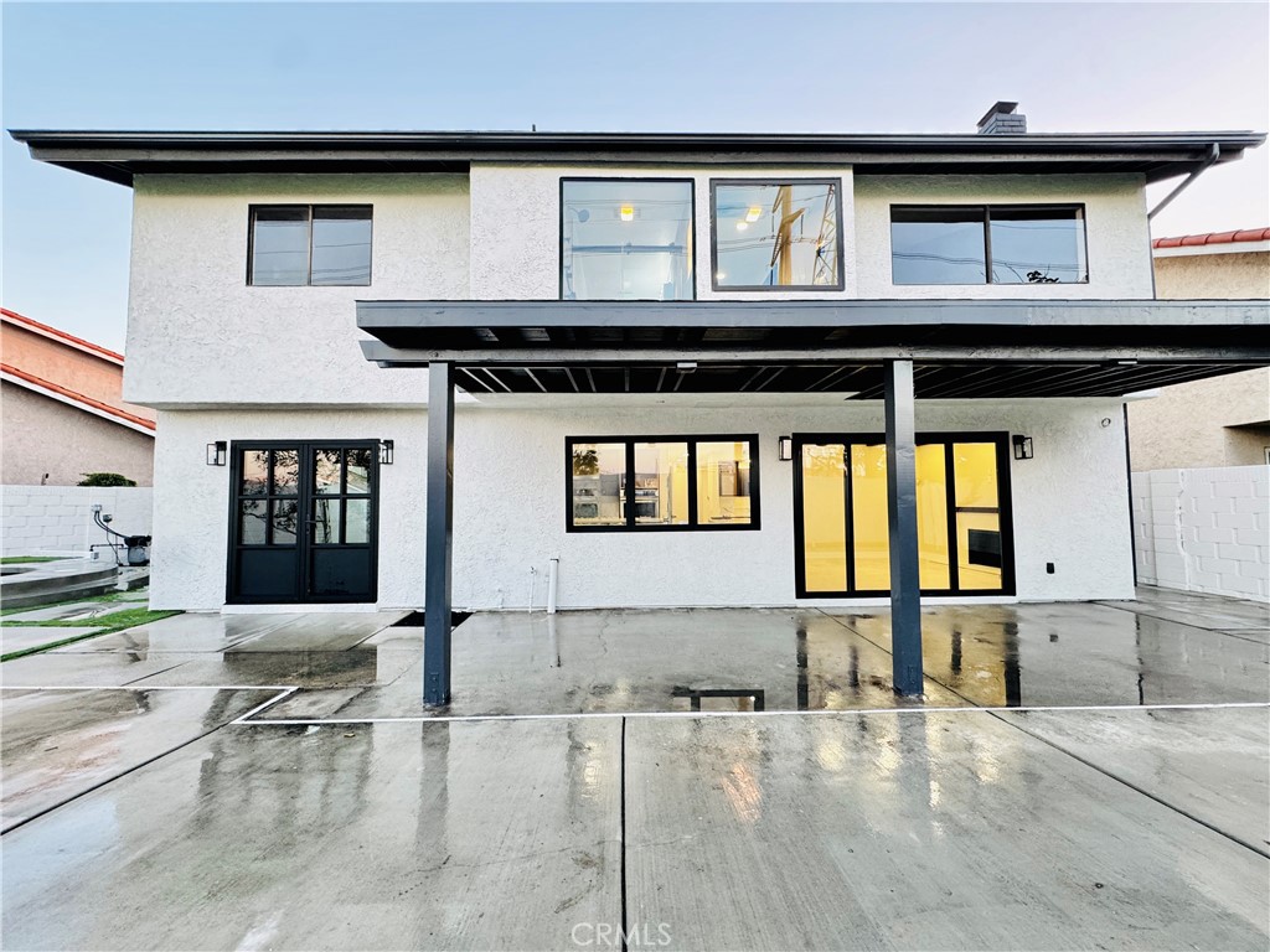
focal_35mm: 14
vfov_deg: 85.7
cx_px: 635
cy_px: 476
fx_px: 514
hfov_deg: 102.1
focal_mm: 2.22
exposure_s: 1/99
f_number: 2.2
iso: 250
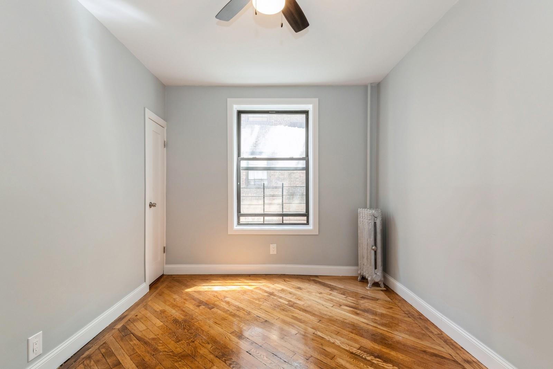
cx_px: 276
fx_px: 230
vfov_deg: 77.3
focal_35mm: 15
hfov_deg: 100.4
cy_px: 184
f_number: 14
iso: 640
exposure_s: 1/6
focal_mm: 15
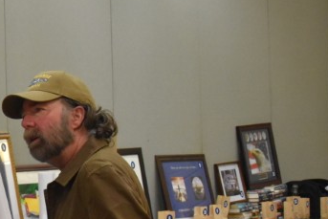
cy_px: 116
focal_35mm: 131
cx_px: -195
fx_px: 1194
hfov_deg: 14.4
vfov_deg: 10.5
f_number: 4
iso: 2500
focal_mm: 26
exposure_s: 1/60
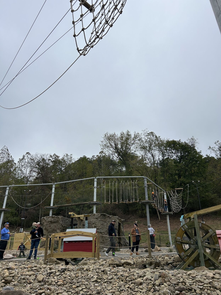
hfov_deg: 53.1
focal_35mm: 26
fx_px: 221
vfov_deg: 67.3
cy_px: 148
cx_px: 110
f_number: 1.5
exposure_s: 1/4630
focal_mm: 5.7
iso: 50
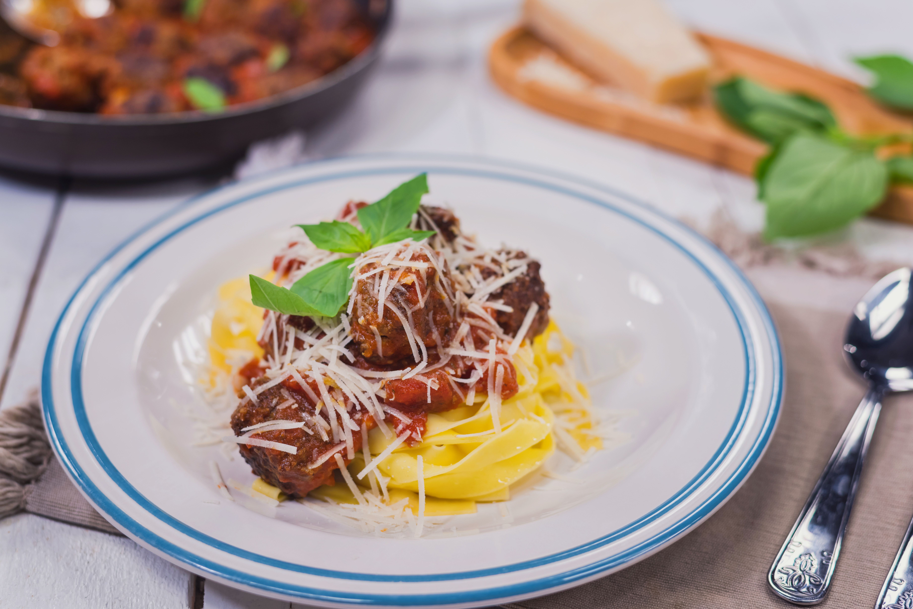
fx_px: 1268
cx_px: 456
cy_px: 304
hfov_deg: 39.6
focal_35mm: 50
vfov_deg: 27.0
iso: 250
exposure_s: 1/320
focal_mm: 50
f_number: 3.5
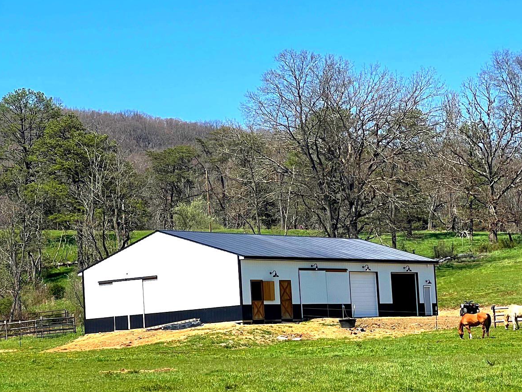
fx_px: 2036
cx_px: 438
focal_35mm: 135
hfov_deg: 14.5
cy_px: 213
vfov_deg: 11.0
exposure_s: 1/747
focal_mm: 9
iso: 32
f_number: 2.8
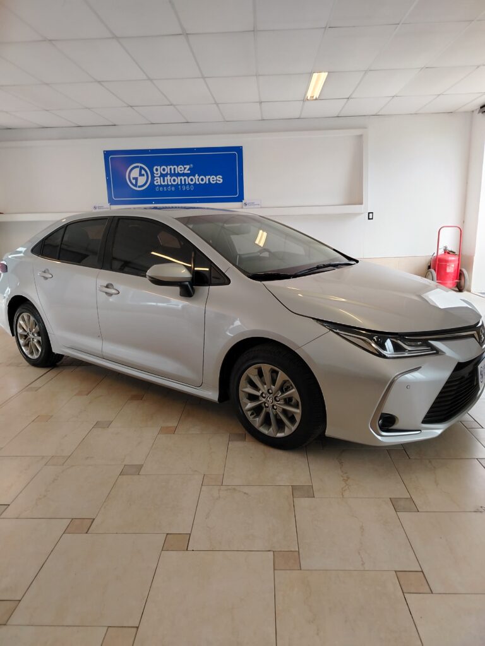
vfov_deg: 71.6
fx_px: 448
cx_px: 242
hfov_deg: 56.8
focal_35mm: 24
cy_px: 323
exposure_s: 1/50
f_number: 1.75
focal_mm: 5.25
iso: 250
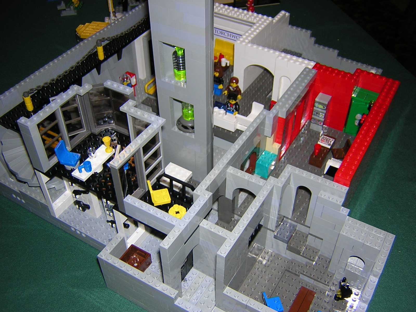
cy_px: 156
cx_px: 208
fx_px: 433
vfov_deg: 39.7
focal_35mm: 36
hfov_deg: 51.4
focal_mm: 4.7
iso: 100
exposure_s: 1/60.1
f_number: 2.6
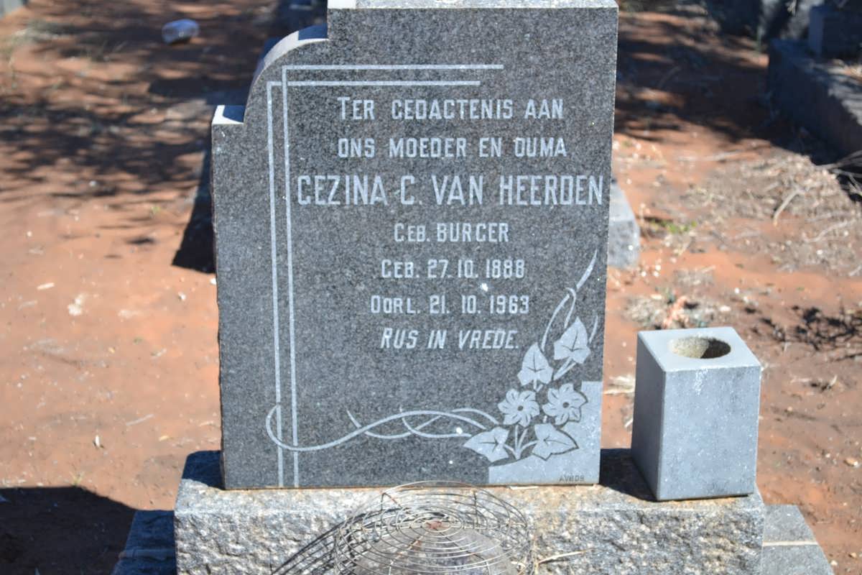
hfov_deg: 29.2
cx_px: 431
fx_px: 1652
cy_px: 288
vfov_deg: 19.7
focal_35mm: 69
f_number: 5.6
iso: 220
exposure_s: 1/125
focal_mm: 46
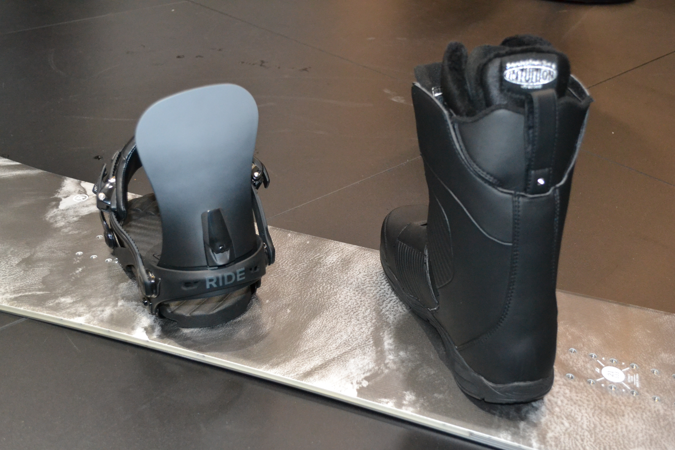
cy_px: 225
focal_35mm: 39
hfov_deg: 49.6
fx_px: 731
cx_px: 338
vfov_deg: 34.2
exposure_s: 1/60
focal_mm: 26
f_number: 4.2
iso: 2500
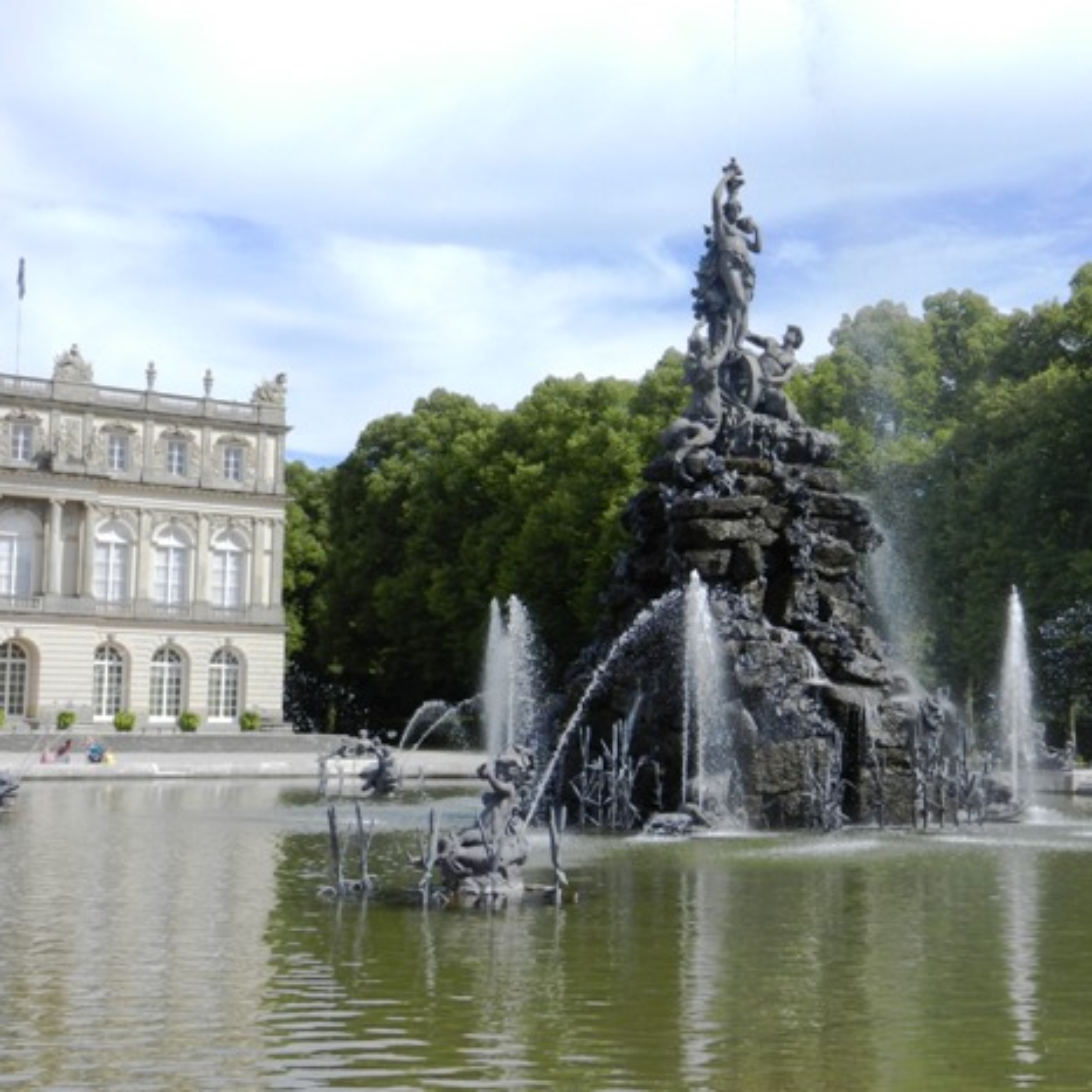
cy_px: 550
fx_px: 1642
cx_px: 741
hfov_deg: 36.4
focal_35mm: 46
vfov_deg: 36.8
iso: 160
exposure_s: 1/1000
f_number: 4
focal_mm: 6.9
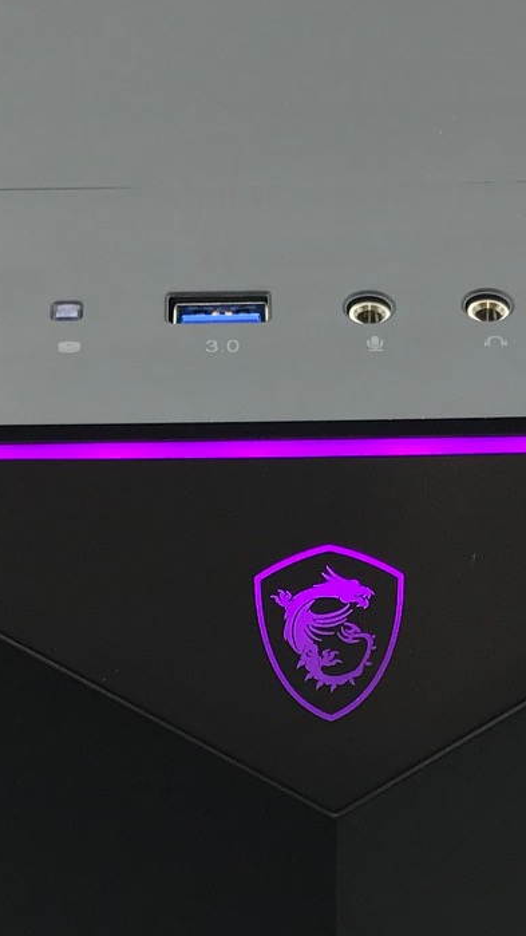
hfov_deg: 13.7
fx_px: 2183
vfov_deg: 24.1
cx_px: 319
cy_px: 595
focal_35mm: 88
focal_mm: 3.99
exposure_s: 1/120
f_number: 1.8
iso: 40
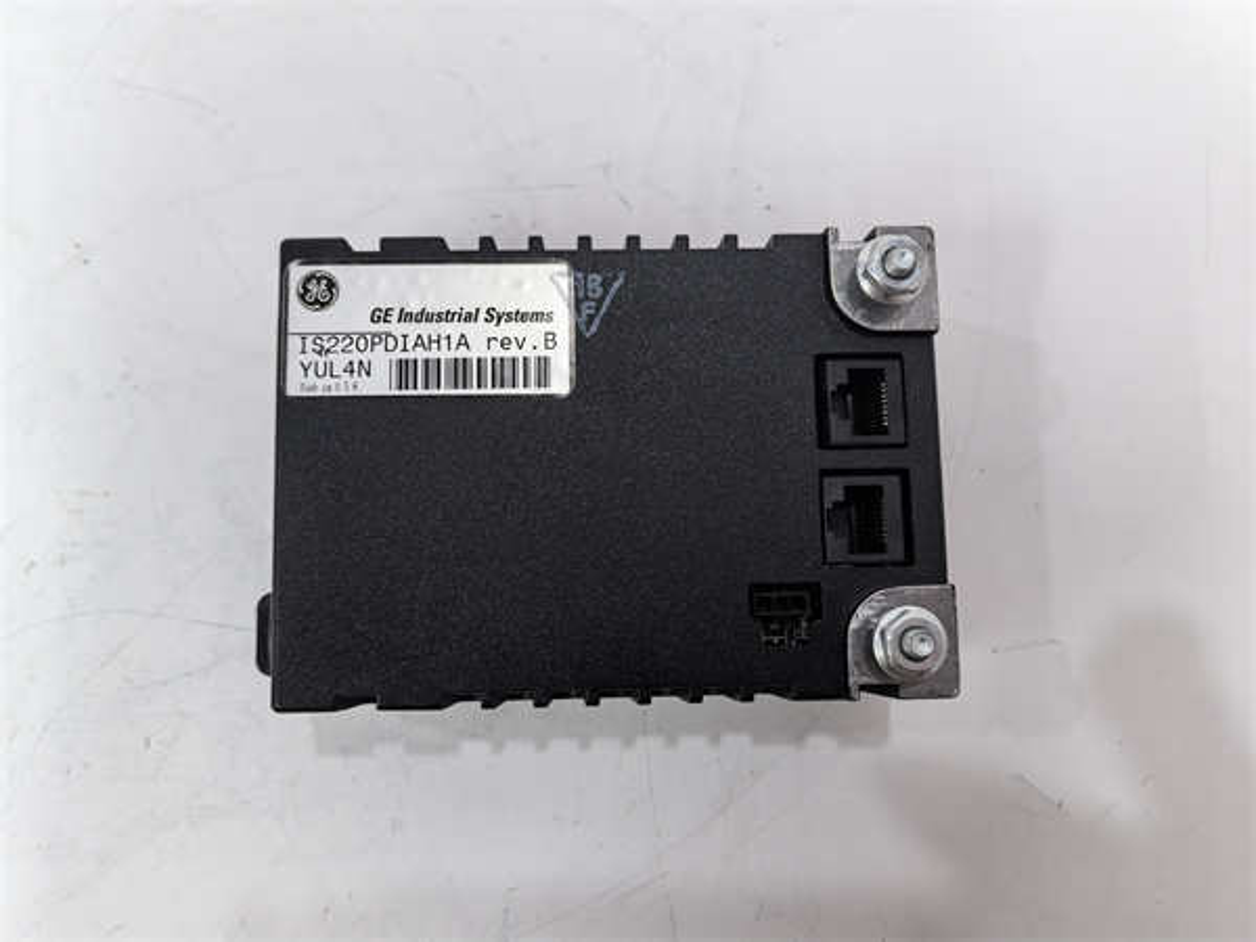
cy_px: 471
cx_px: 628
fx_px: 1052
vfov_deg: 48.2
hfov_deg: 61.7
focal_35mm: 29
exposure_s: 1/100
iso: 200
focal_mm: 5.75
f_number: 2
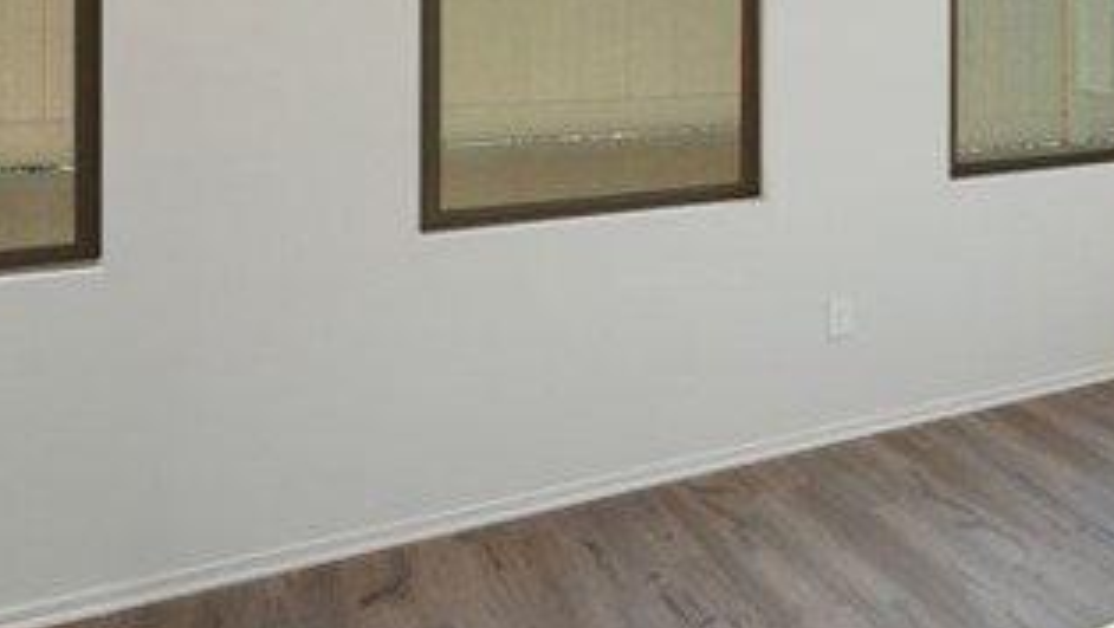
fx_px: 1212
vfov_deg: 27.4
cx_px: 1274
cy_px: -2
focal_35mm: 41
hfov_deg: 38.9
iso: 800
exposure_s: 1/60
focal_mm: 12
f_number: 8
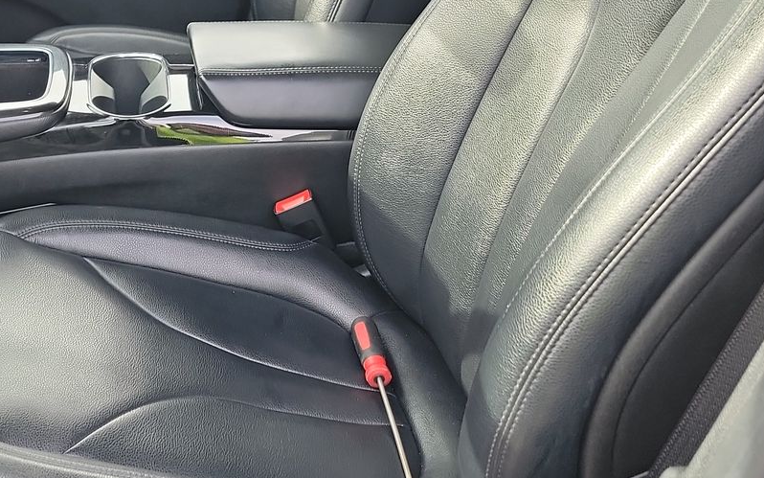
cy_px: 202
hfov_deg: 37.5
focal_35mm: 51
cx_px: 104
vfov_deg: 25.3
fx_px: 1062
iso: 94
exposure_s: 1/59
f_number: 1.8
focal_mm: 6.7
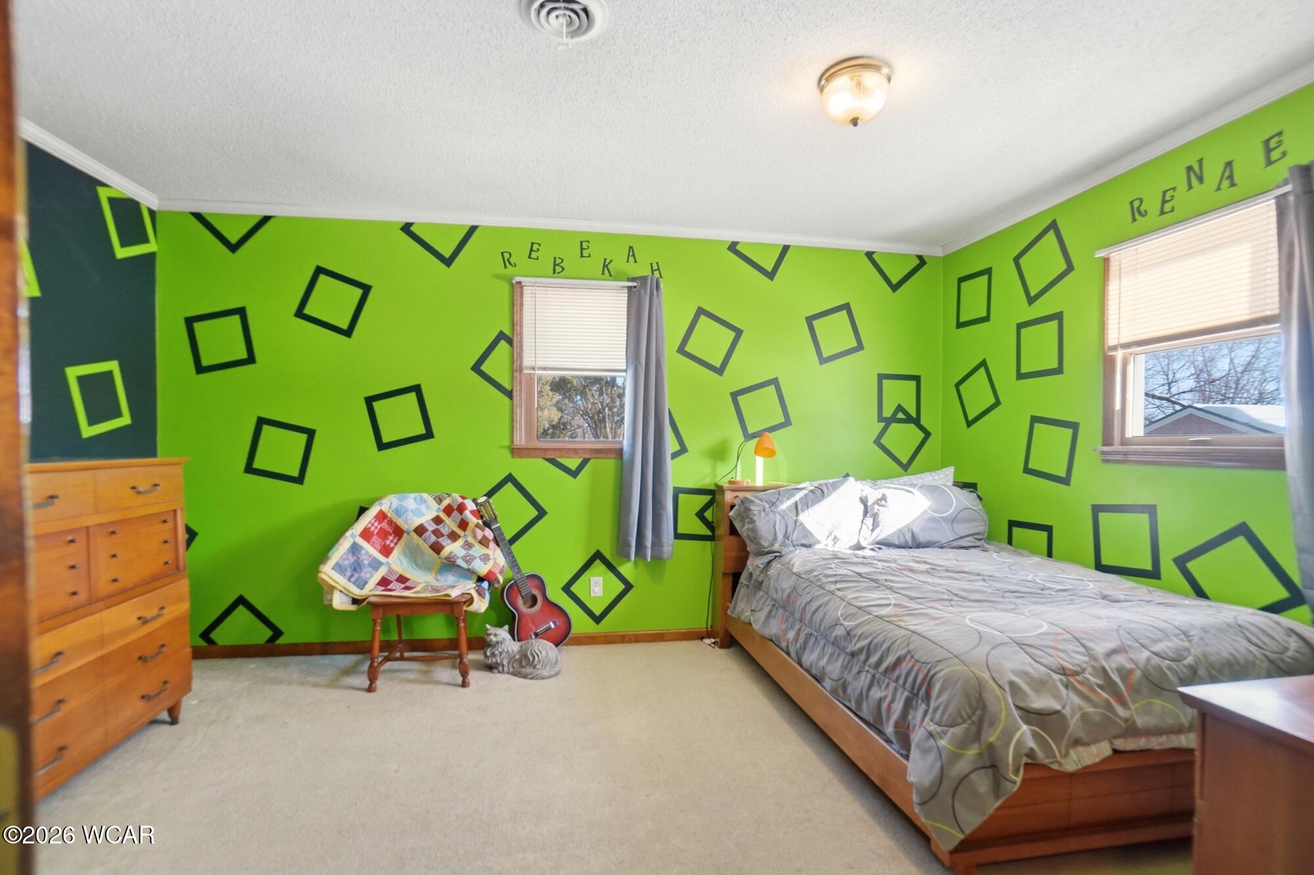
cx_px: 657
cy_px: 438
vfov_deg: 77.3
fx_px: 547
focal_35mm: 15
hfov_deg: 100.4
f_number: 5.6
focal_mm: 10
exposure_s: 1/200
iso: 125
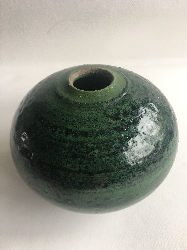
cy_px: 125
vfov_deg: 61.7
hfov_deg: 48.2
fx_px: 209
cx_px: 94
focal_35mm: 29
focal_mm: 4.15
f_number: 2.2
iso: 32
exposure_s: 1/50
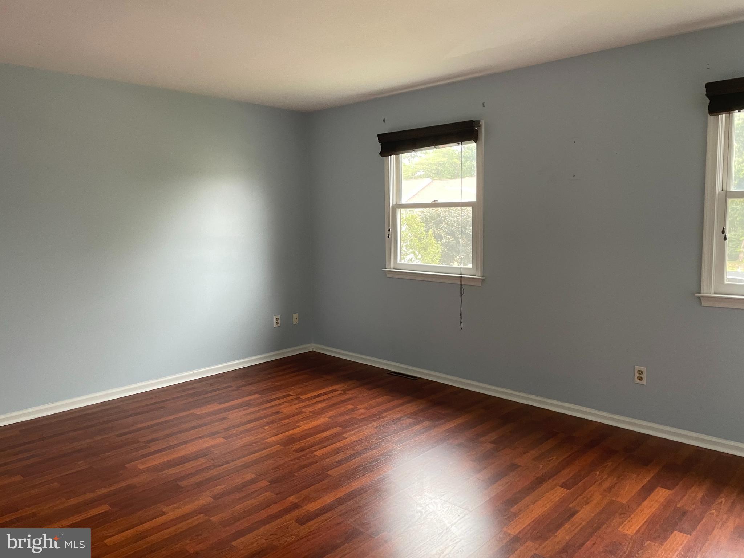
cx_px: 372
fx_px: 559
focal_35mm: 26
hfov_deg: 67.3
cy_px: 279
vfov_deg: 53.1
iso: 100
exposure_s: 1/60
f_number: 1.6
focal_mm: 4.2
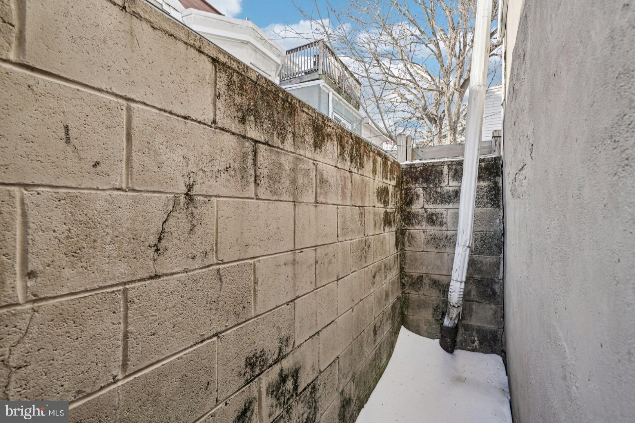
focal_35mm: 15
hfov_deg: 100.4
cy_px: 212
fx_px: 265
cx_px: 318
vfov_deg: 77.3
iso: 125
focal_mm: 15
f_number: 8
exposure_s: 1/30
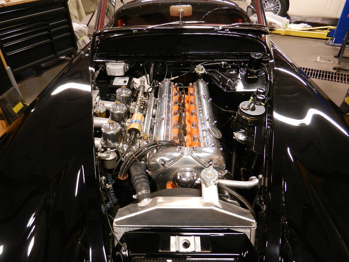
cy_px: 131
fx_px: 252
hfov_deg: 69.4
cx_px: 174
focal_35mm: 25
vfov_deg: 54.9
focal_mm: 4.5
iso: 400
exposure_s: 1/20
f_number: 3.5
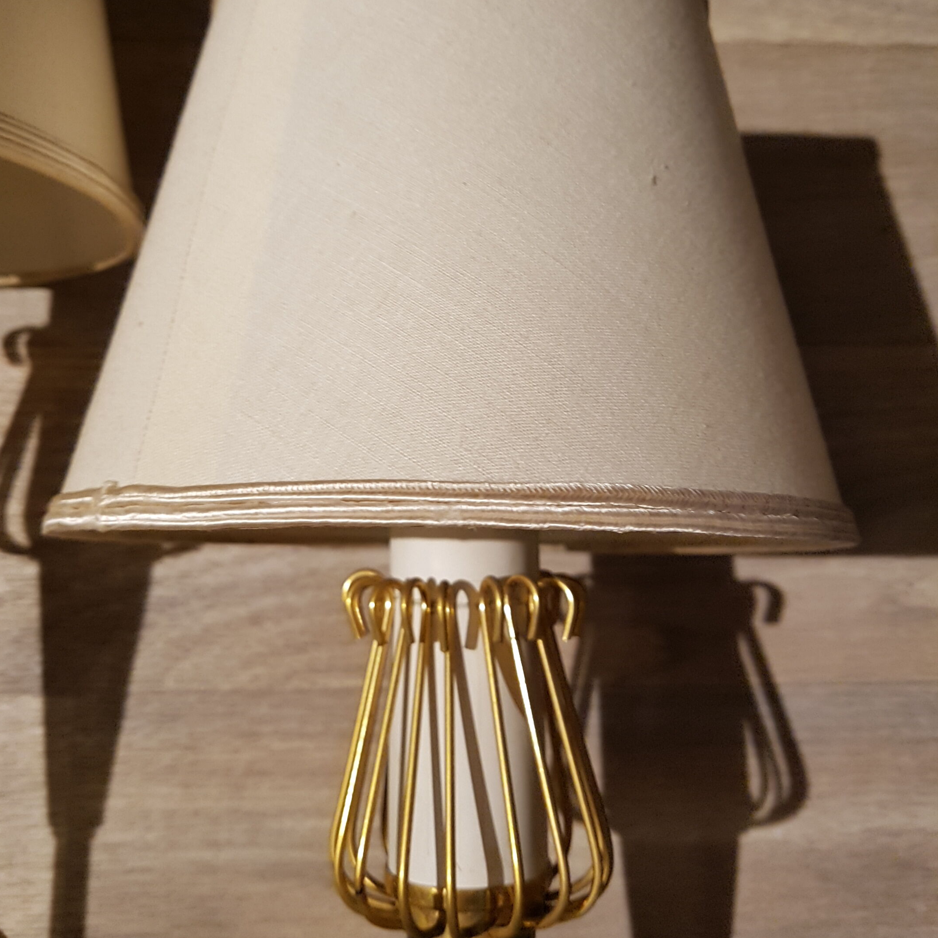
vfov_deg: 51.9
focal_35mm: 31
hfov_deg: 52.5
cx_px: 470
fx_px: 950
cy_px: 346
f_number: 1.7
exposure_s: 1/25
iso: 160
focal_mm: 4.2
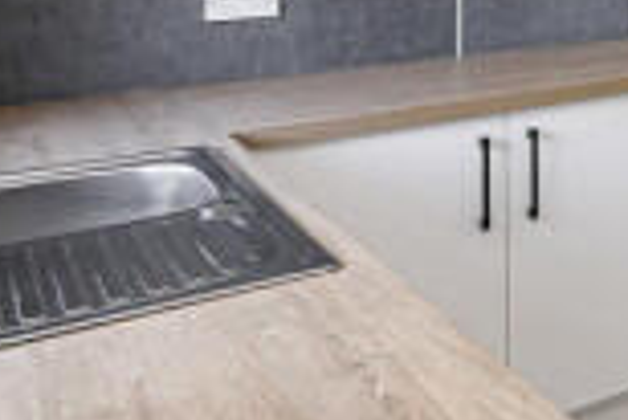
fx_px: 960
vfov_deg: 22.7
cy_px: -80
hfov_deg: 26.7
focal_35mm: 55
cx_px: 928
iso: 320
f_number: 4
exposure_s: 1/60
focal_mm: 7
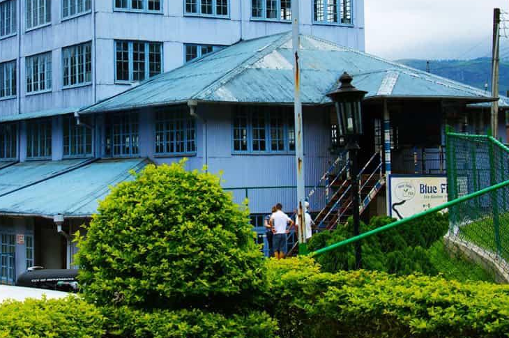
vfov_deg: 18.3
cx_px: 164
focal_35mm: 74
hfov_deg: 27.2
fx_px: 1045
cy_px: 90
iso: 100
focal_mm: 30
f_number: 11
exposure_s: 1/80
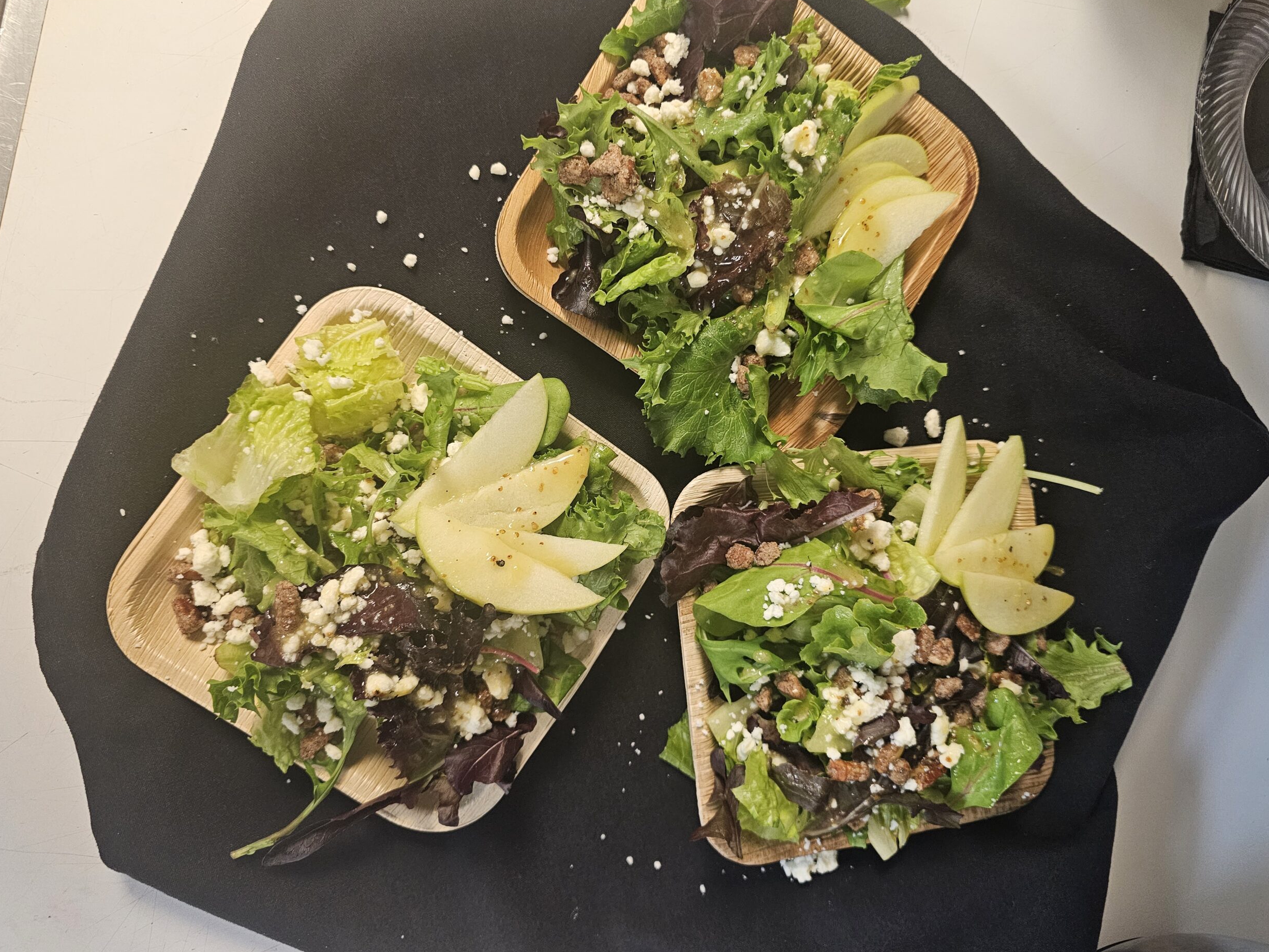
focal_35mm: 24
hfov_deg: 71.6
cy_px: 465
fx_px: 880
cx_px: 635
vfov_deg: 56.8
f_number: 1.7
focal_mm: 6.3
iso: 640
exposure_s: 1/120
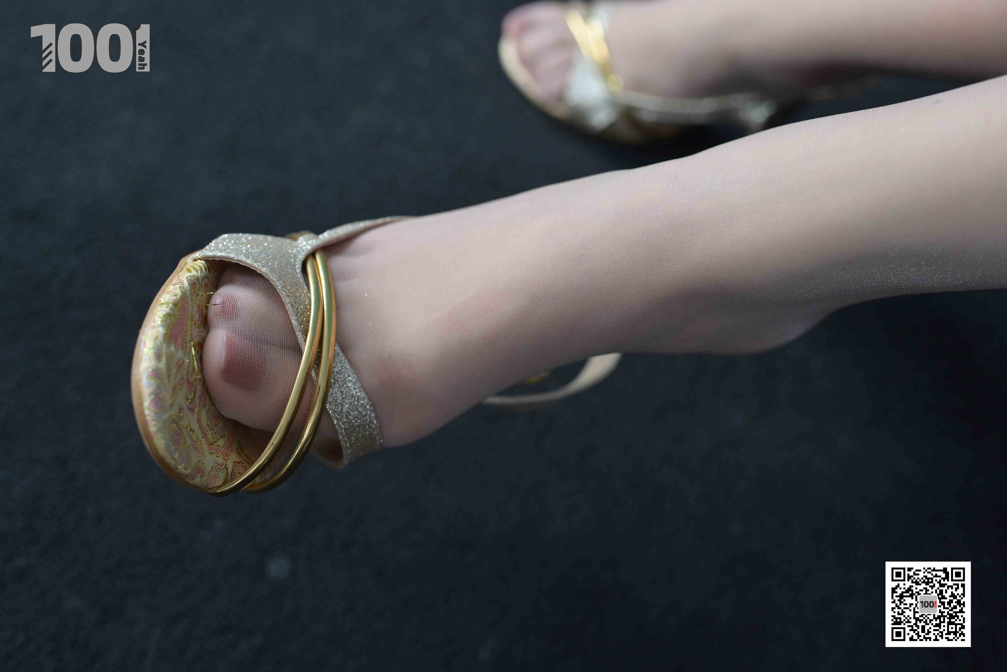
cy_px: 336
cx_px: 504
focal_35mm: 35
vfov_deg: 37.9
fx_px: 979
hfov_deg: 54.4
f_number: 3.5
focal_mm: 35
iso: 800
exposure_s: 1/125
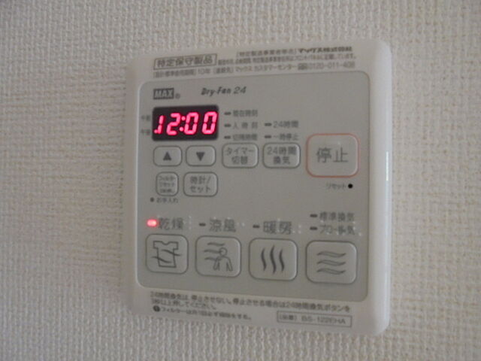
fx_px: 361
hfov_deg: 67.3
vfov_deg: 53.1
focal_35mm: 26
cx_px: 240
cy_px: 180
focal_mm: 4.6
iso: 400
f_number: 3.5
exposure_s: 1/13
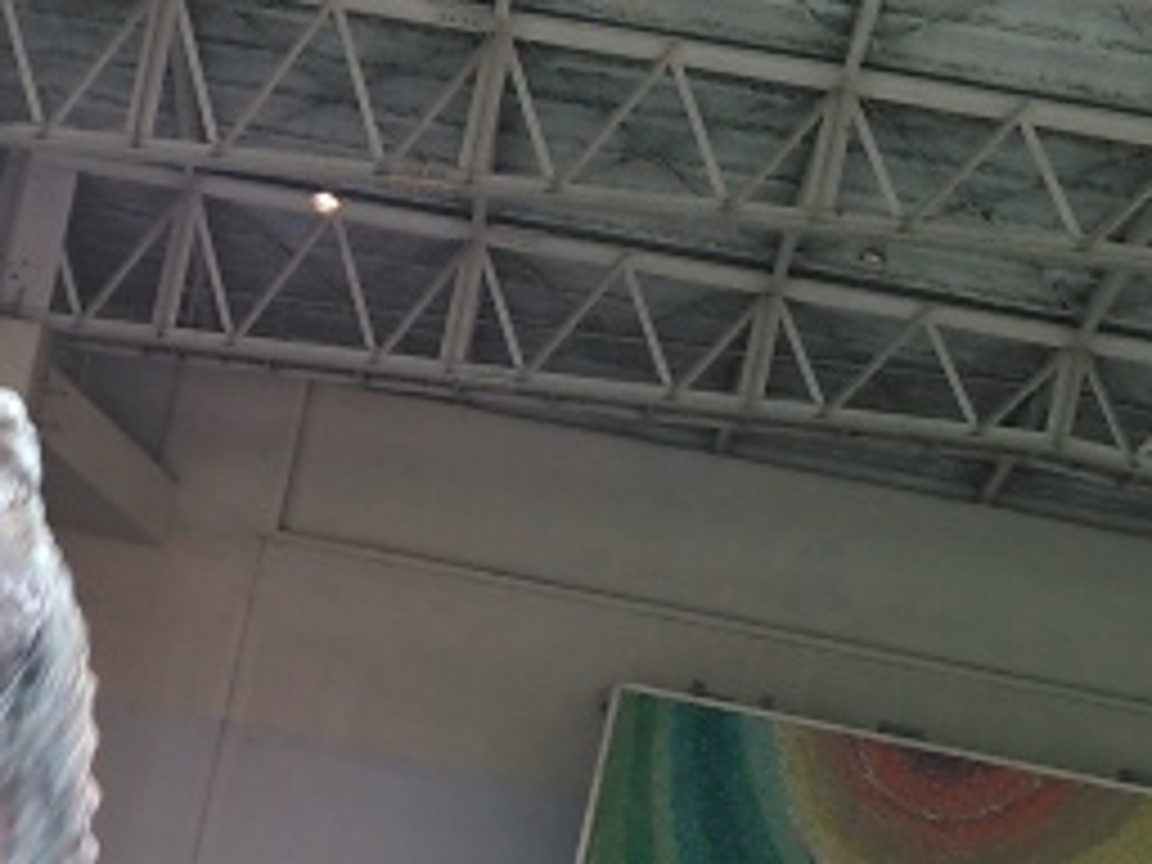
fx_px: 2496
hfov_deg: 25.3
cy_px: 752
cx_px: 148
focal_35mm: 75
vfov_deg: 19.3
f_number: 2.4
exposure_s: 1/53.4
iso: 100
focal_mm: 4
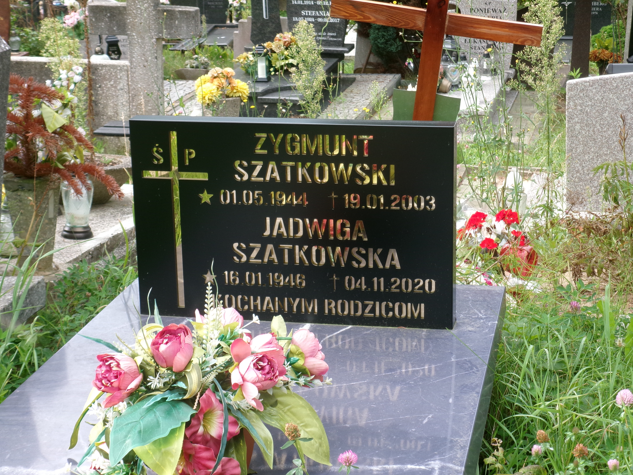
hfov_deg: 23.6
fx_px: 1518
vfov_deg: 17.8
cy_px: 238
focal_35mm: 83
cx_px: 304
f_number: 5.4
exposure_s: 1/100
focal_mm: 14
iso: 100
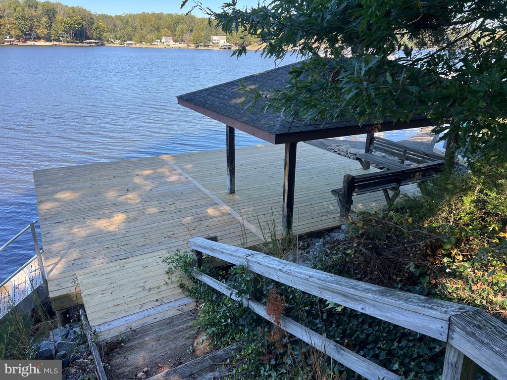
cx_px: 254
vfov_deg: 53.1
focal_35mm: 26
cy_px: 190
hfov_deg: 67.3
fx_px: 381
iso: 50
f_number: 1.5
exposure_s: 1/748
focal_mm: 5.7
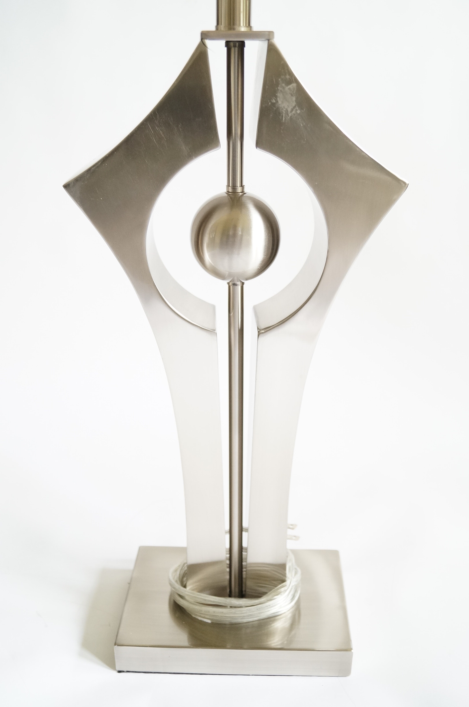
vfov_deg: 49.6
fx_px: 765
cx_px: 234
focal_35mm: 39
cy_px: 354
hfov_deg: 34.1
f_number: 4
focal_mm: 26
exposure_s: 1/60
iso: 1000
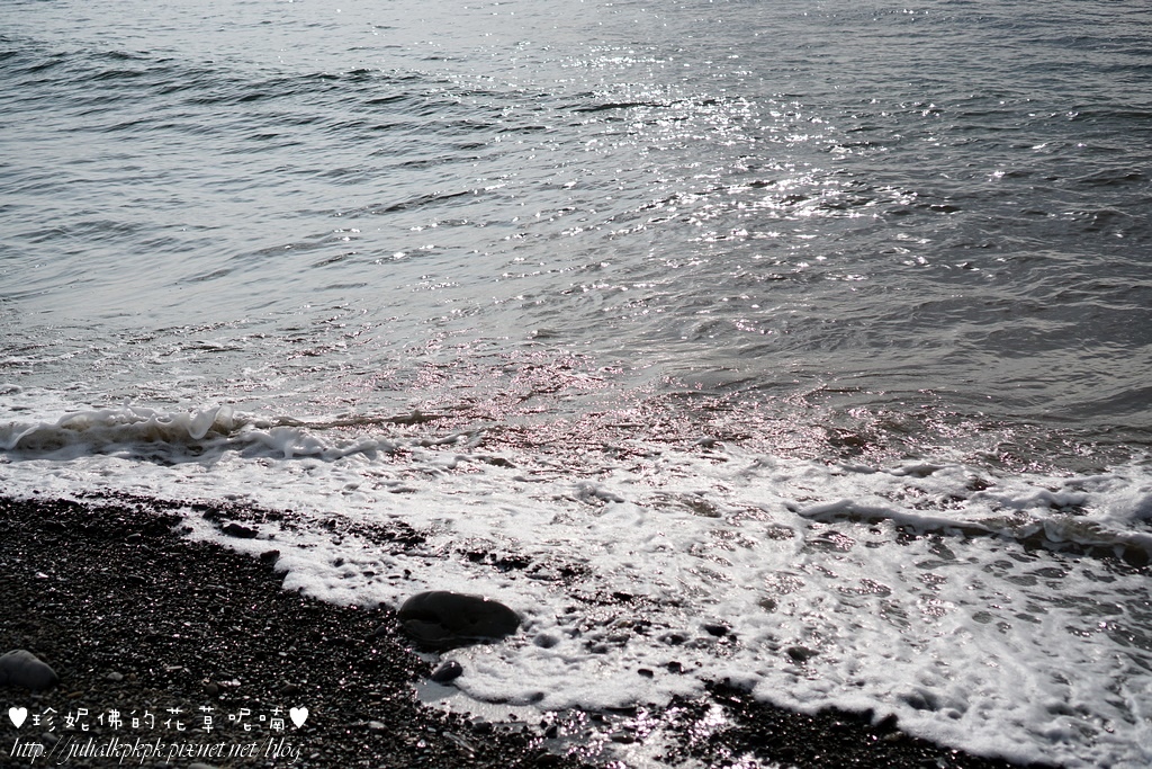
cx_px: 576
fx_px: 1680
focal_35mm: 52
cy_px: 384
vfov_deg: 25.8
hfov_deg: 37.8
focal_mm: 35
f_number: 2.8
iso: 100
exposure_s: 1/4000
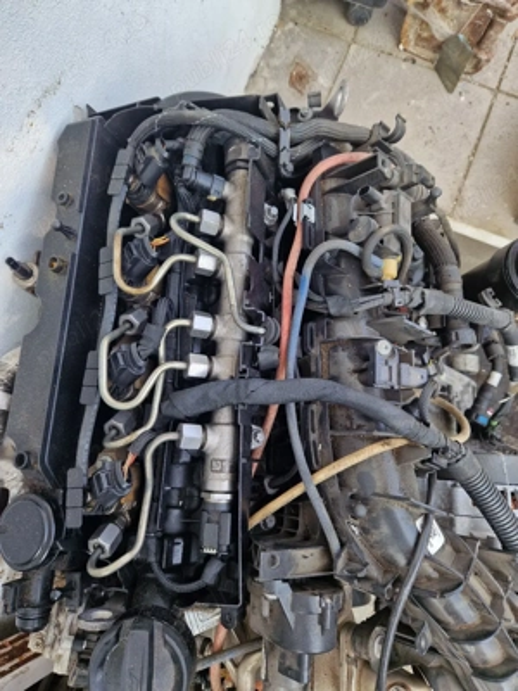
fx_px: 459
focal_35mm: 23
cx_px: 259
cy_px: 346
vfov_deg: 73.9
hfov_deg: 58.9
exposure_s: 1/182
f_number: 1.8
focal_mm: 5.4
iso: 50
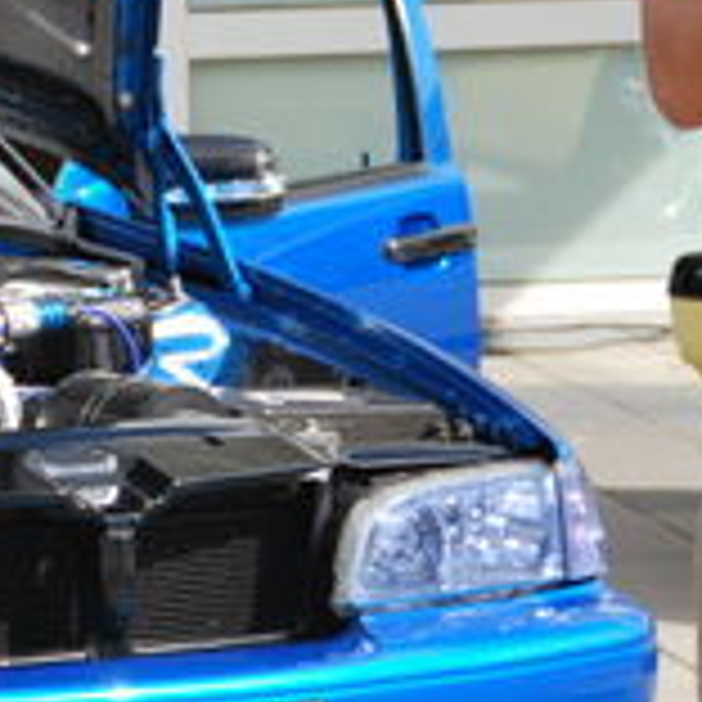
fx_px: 8988
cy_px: 176
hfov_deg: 4.4
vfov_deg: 4.5
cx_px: -639
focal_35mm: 392
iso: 200
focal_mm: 75
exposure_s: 1/500
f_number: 5.6
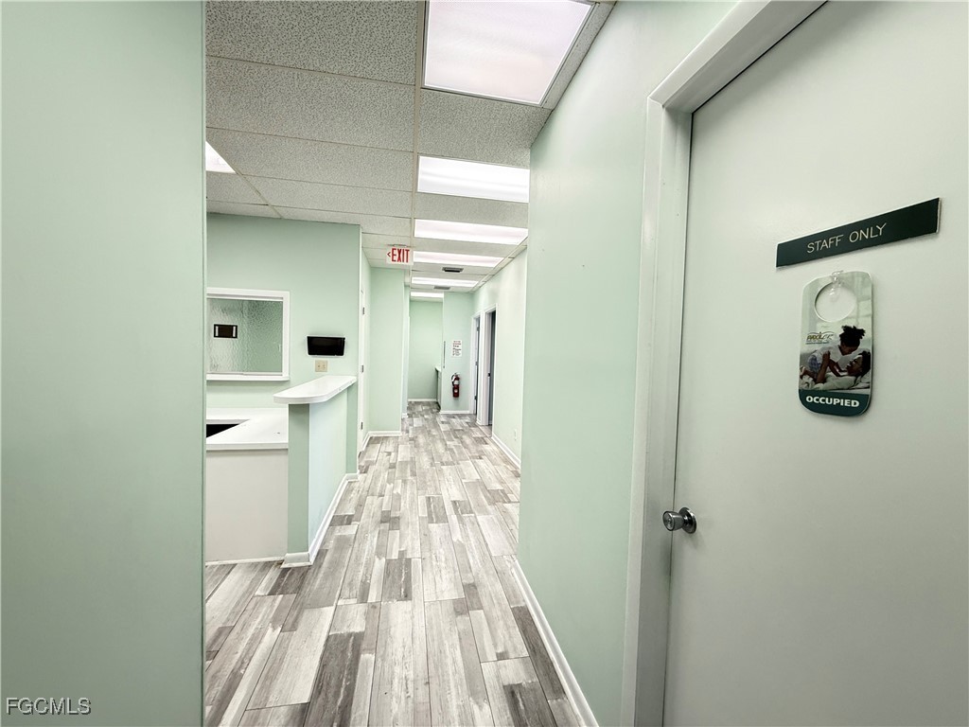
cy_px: 364
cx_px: 484
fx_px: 392
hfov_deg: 102.1
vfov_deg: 85.7
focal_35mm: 14
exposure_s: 1/120
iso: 320
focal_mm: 2.22
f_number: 2.2
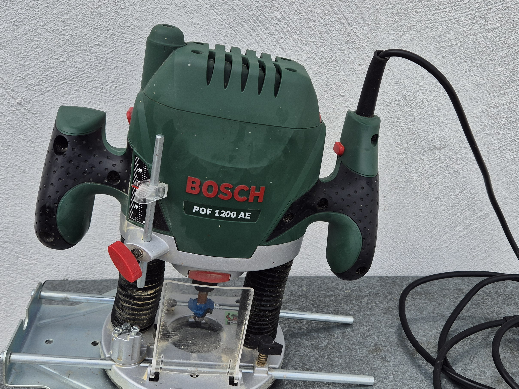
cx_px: 305
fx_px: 570
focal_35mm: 38
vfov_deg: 37.6
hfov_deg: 48.7
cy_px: 166
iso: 25
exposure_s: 1/1324
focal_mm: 5.4
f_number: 1.8
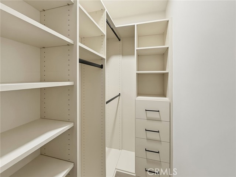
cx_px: 118
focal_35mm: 14
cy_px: 88
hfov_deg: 102.1
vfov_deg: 85.7
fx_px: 95
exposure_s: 1/60
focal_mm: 2.2
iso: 250
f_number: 2.2
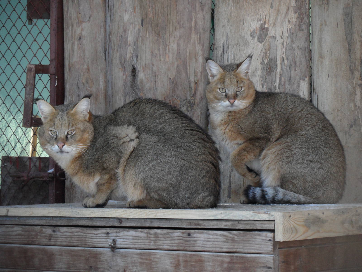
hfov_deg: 9.4
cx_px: 181
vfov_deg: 7.1
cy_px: 136
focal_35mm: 210
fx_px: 2196
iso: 200
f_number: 4.6
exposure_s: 1/90
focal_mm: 34.8
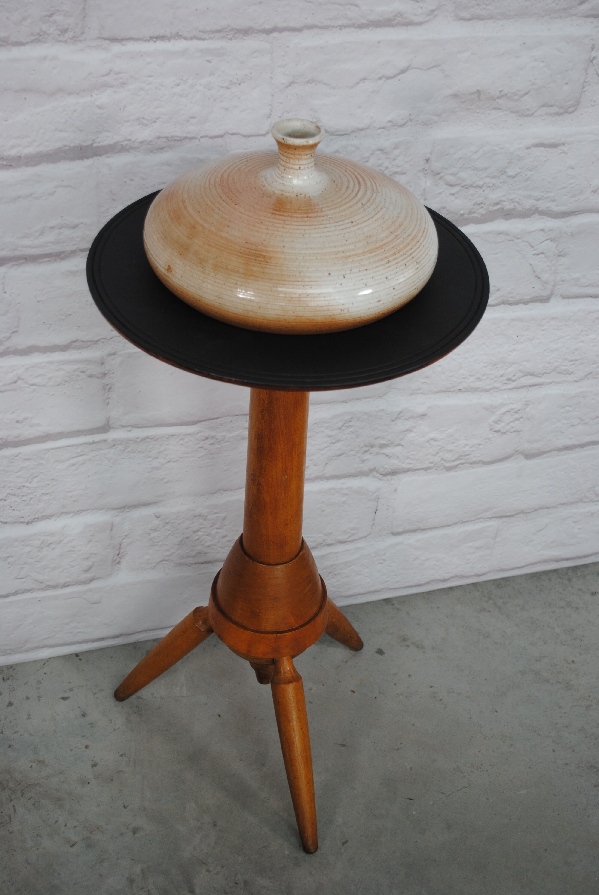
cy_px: 448
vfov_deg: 41.1
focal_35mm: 48
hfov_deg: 28.2
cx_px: 300
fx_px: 1194
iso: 200
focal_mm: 32
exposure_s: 1/80
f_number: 4.8
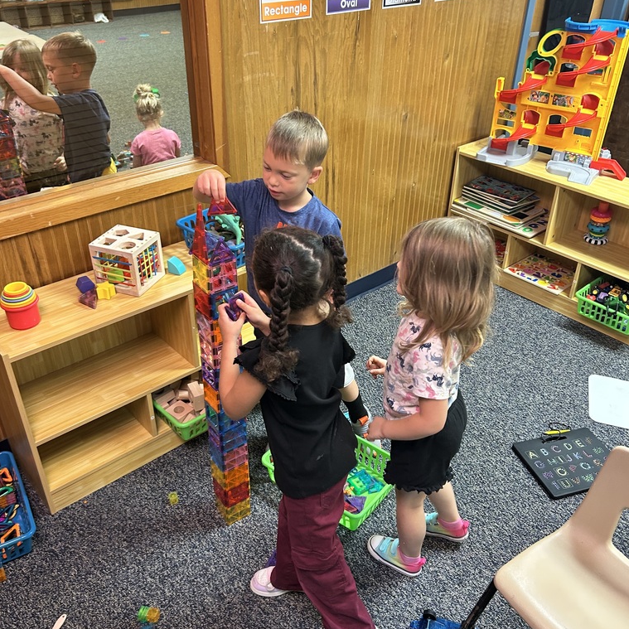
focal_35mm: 31
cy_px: 327
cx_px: 317
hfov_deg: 52.5
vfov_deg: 52.5
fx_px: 637
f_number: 1.5
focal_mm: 5.7
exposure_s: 1/60
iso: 200
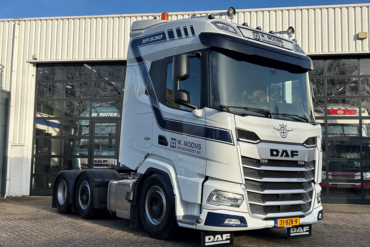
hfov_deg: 48.5
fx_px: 411
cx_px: 185
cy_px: 127
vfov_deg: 33.4
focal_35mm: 40
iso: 50
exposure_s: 1/2457
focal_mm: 5.7
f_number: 1.5
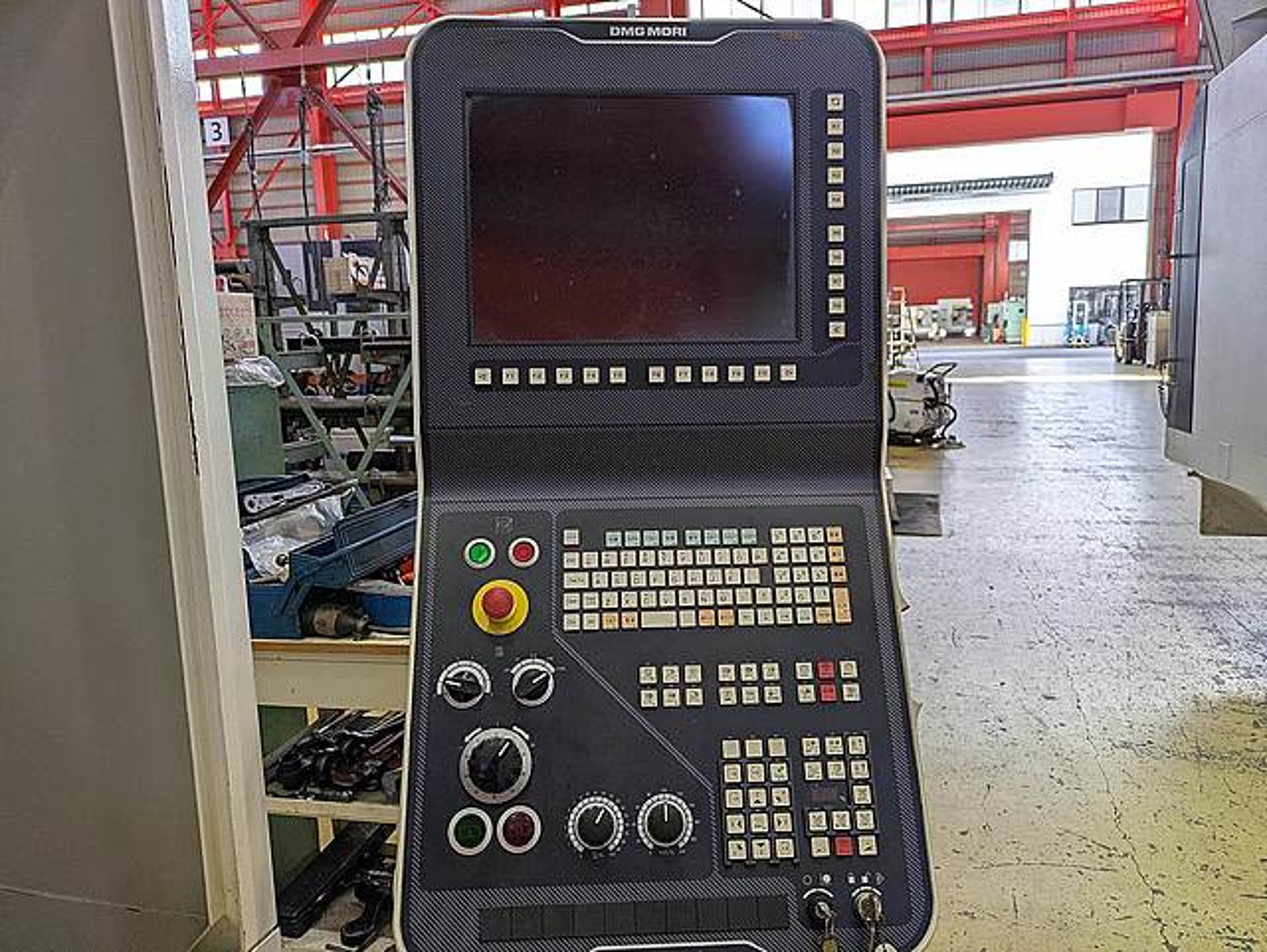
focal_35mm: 25
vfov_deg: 54.9
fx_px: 916
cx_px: 634
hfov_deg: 69.4
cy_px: 476
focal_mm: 5.43
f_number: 1.89
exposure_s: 1/132
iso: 39
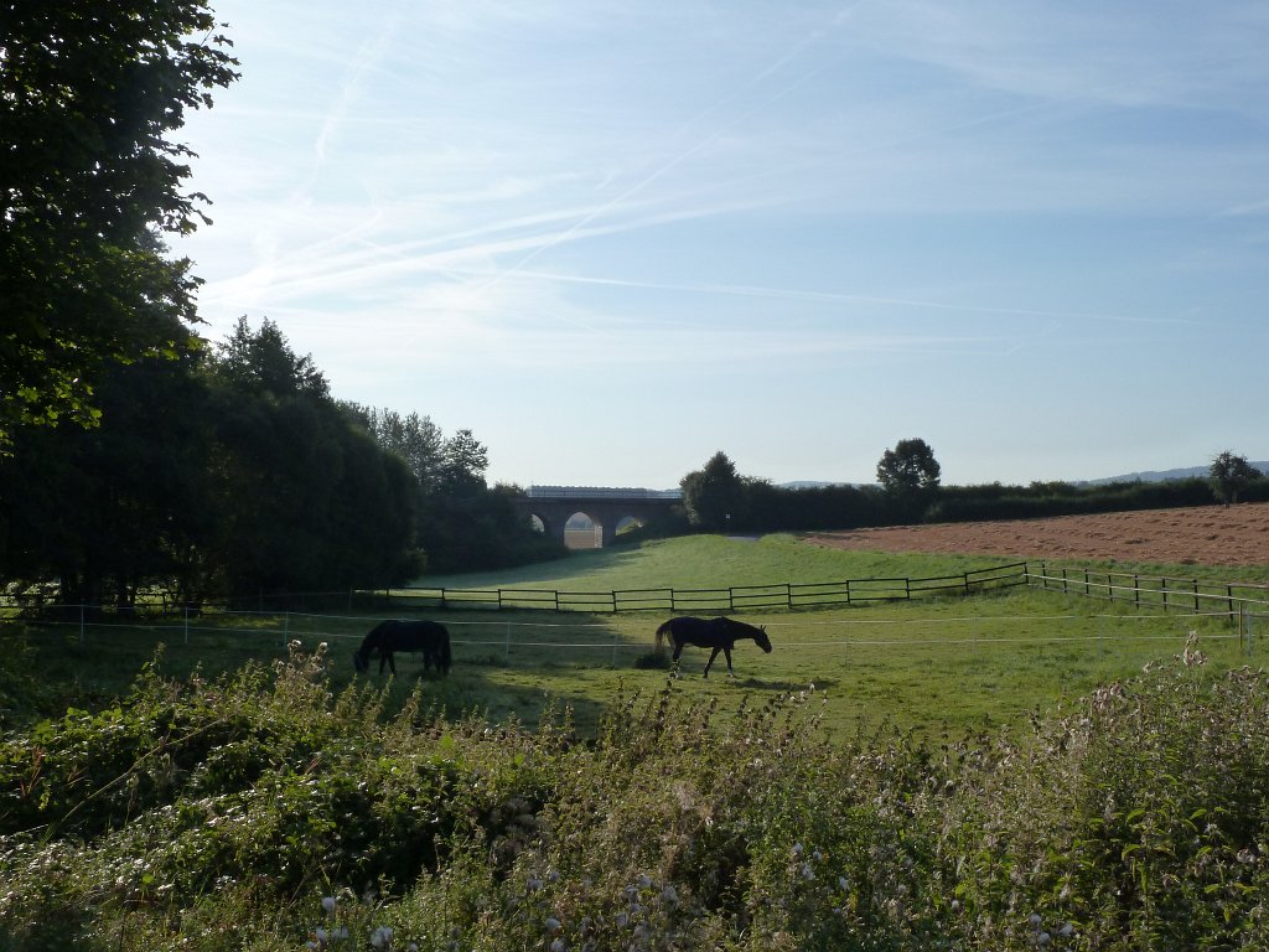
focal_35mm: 40
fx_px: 1466
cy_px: 476
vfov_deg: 36.0
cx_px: 634
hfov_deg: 46.8
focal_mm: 6.5
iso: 125
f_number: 5.6
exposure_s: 1/640
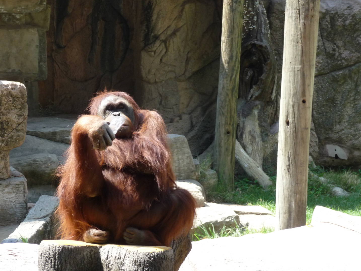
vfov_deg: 11.9
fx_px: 1303
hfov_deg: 15.8
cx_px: 165
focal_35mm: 125
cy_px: 148
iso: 200
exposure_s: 1/200
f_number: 4.7
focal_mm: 19.1
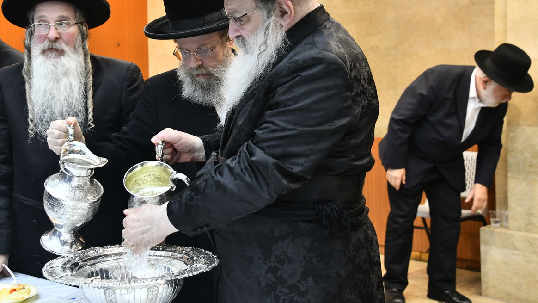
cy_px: 93
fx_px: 899
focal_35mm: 63
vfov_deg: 19.0
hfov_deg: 33.3
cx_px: 245
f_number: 5.6
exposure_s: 1/100
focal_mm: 50
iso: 800
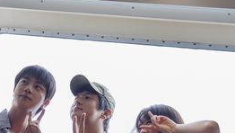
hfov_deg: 26.1
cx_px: 91
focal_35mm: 81
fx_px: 505
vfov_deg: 14.8
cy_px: 128
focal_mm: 35
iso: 800
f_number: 4
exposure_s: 1/500
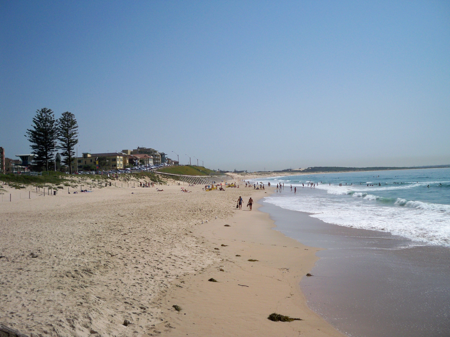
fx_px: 455
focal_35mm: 35
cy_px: 168
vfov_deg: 40.7
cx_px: 225
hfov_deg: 52.6
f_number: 8.7
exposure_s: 1/640
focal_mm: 6.3
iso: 100
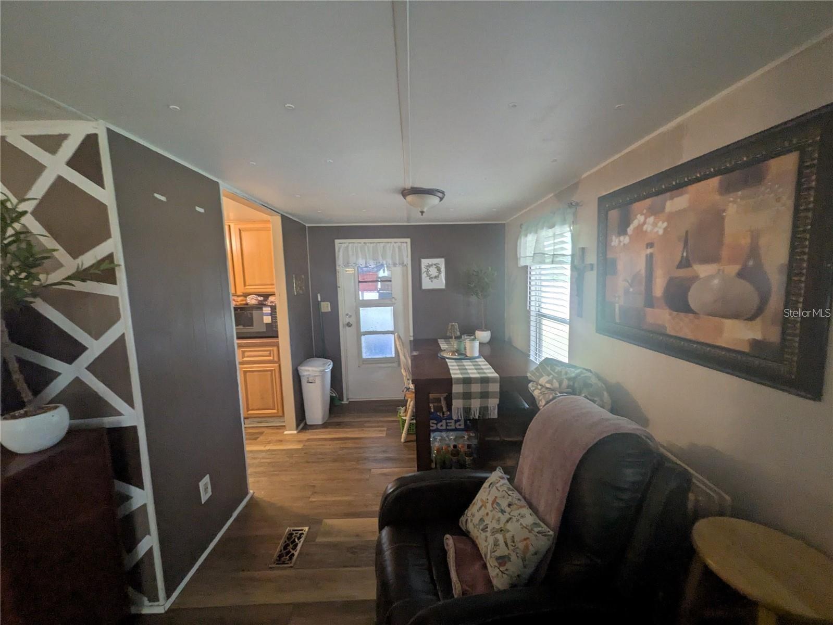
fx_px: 337
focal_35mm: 14
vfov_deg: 85.7
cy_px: 312
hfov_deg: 102.1
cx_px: 416
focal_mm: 1.83
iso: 250
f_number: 2.2
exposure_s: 1/30
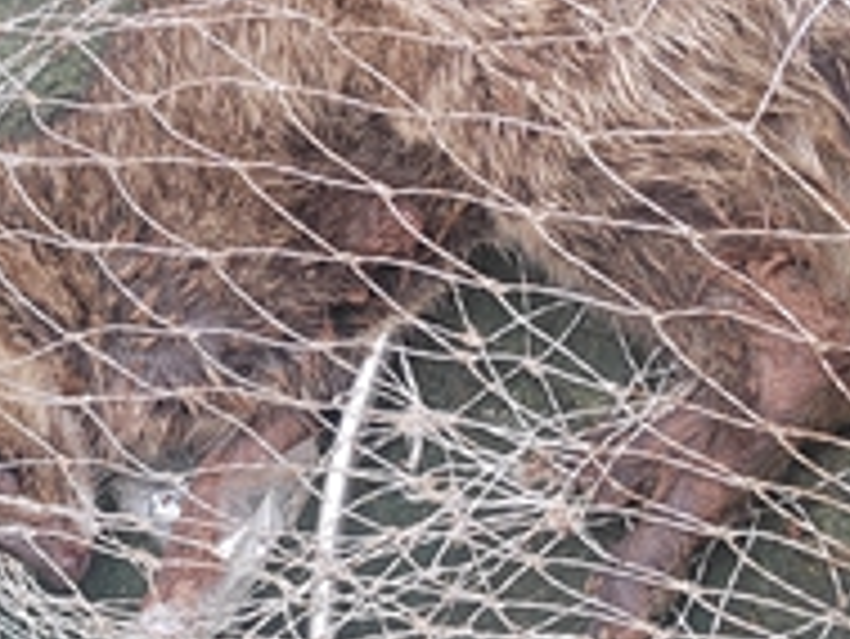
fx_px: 1917
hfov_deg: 24.8
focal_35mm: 78
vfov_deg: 18.9
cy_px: 243
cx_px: 261
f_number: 1.9
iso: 1009
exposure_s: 1/100
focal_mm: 5.52
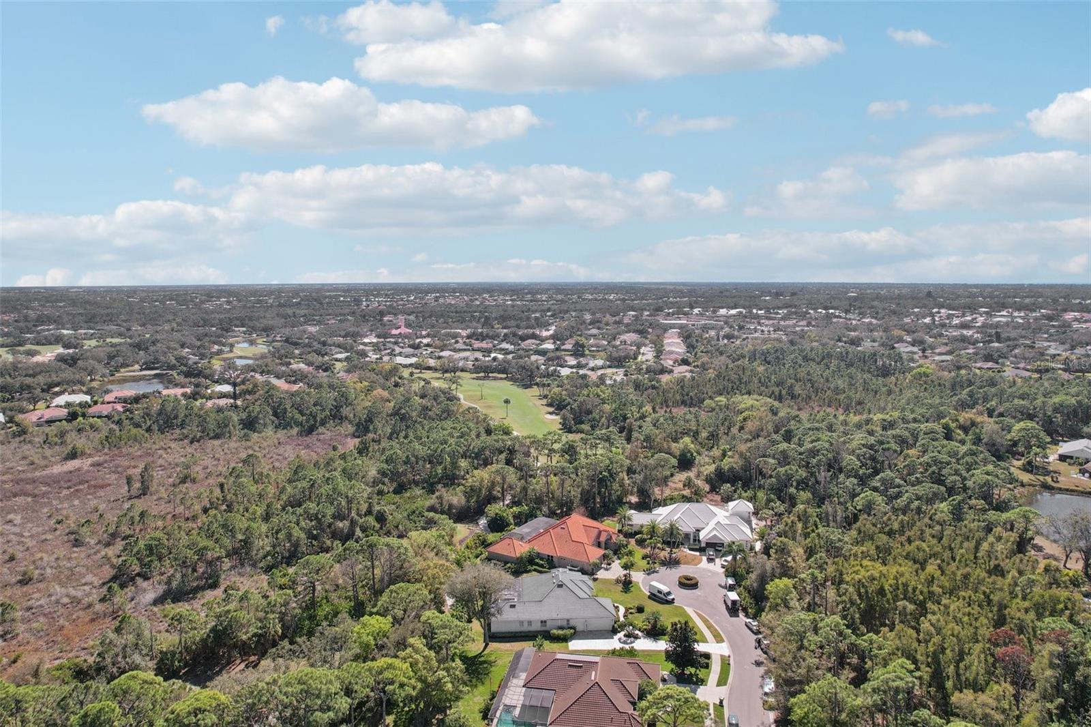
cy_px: 364
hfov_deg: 78.6
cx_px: 546
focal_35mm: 22
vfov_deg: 57.2
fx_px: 667
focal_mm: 8.4
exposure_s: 1/2500
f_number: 2.8
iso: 100
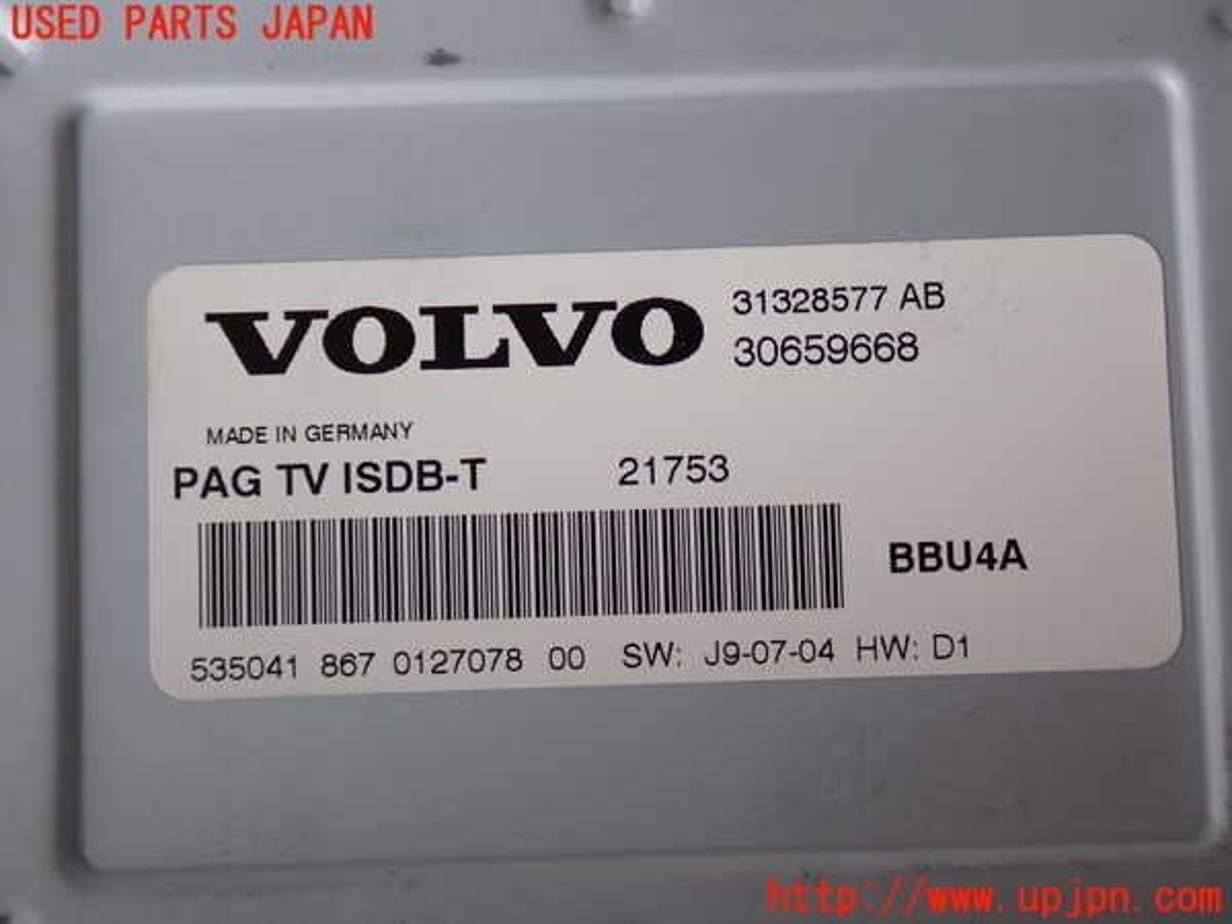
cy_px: 462
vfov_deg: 37.7
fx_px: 1352
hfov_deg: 49.0
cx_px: 616
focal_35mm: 38
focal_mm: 6.83
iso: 125
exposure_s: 1/80
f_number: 2.7
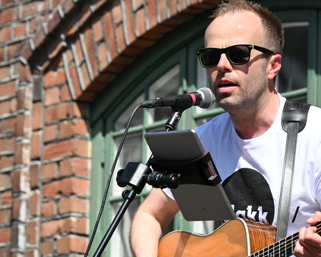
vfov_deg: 6.8
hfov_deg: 8.4
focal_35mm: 229
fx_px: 2177
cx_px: 152
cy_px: 124
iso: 125
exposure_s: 1/250
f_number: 8
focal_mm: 180
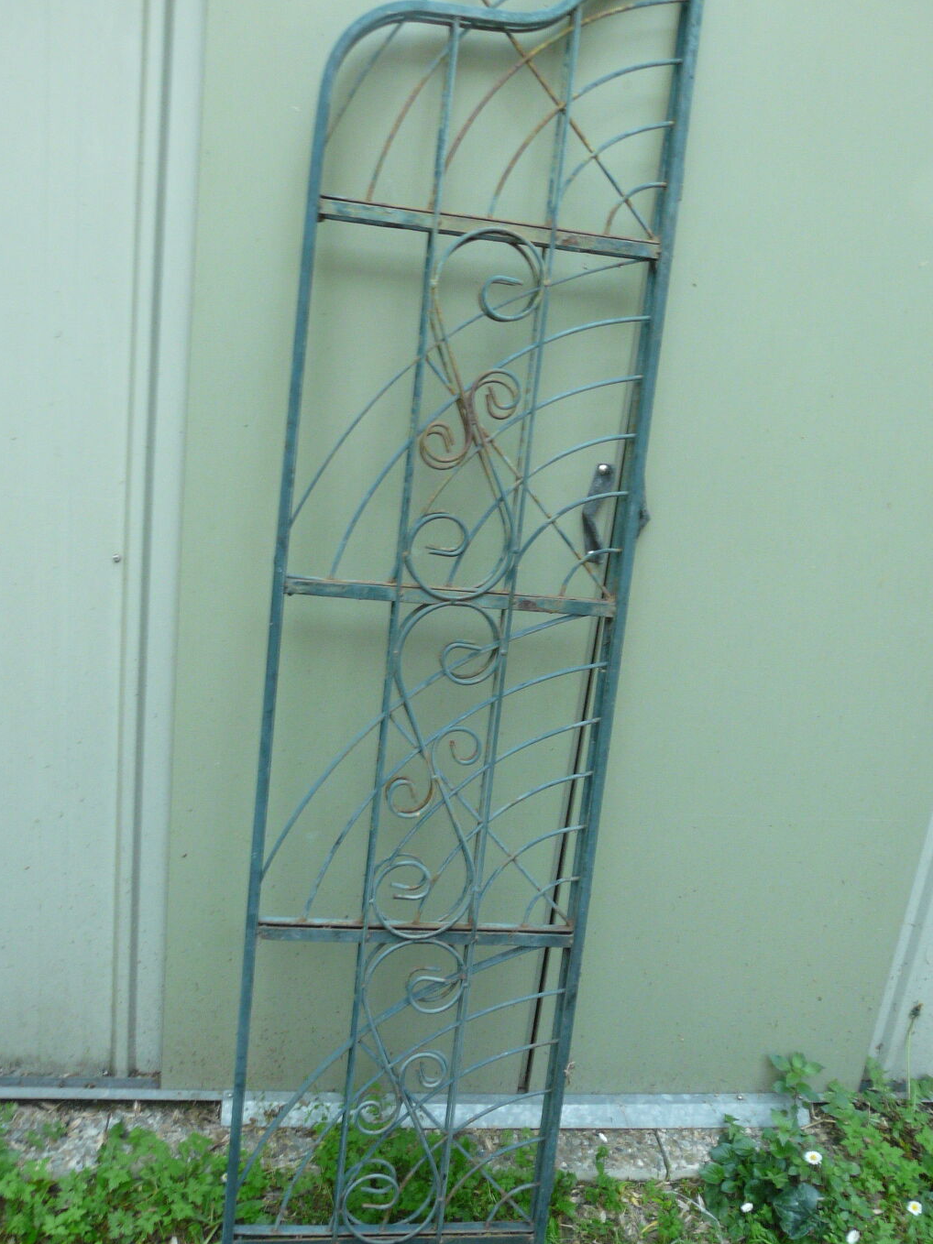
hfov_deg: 42.9
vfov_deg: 55.4
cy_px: 615
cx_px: 442
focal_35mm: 33
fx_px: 1186
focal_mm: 4.6
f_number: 5.6
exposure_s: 1/10
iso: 200
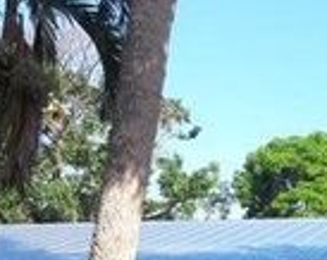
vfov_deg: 14.0
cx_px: 394
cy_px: 428
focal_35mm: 100
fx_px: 966
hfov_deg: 18.2
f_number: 1.9
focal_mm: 3.7
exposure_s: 1/722
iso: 40
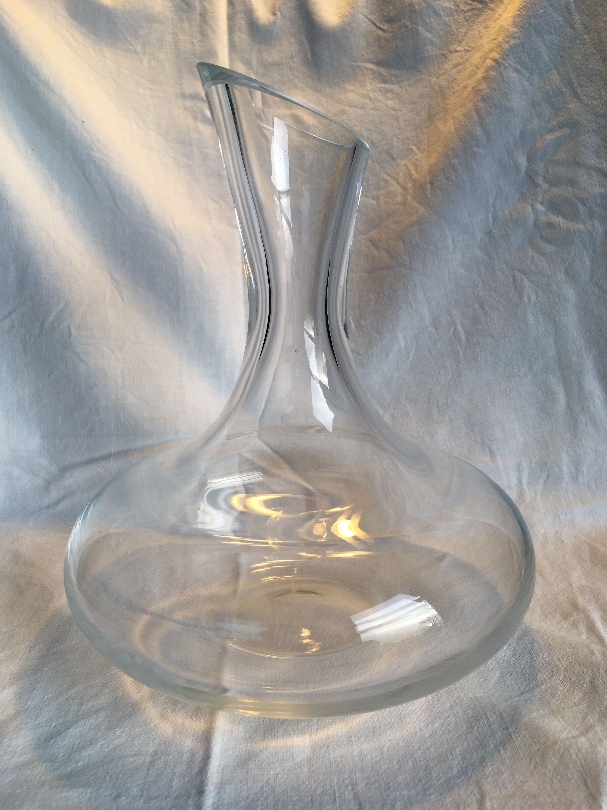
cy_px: 405
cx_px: 304
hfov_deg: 48.2
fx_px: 678
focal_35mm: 29
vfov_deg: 61.7
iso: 25
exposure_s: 1/100
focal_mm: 4.15
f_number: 2.2
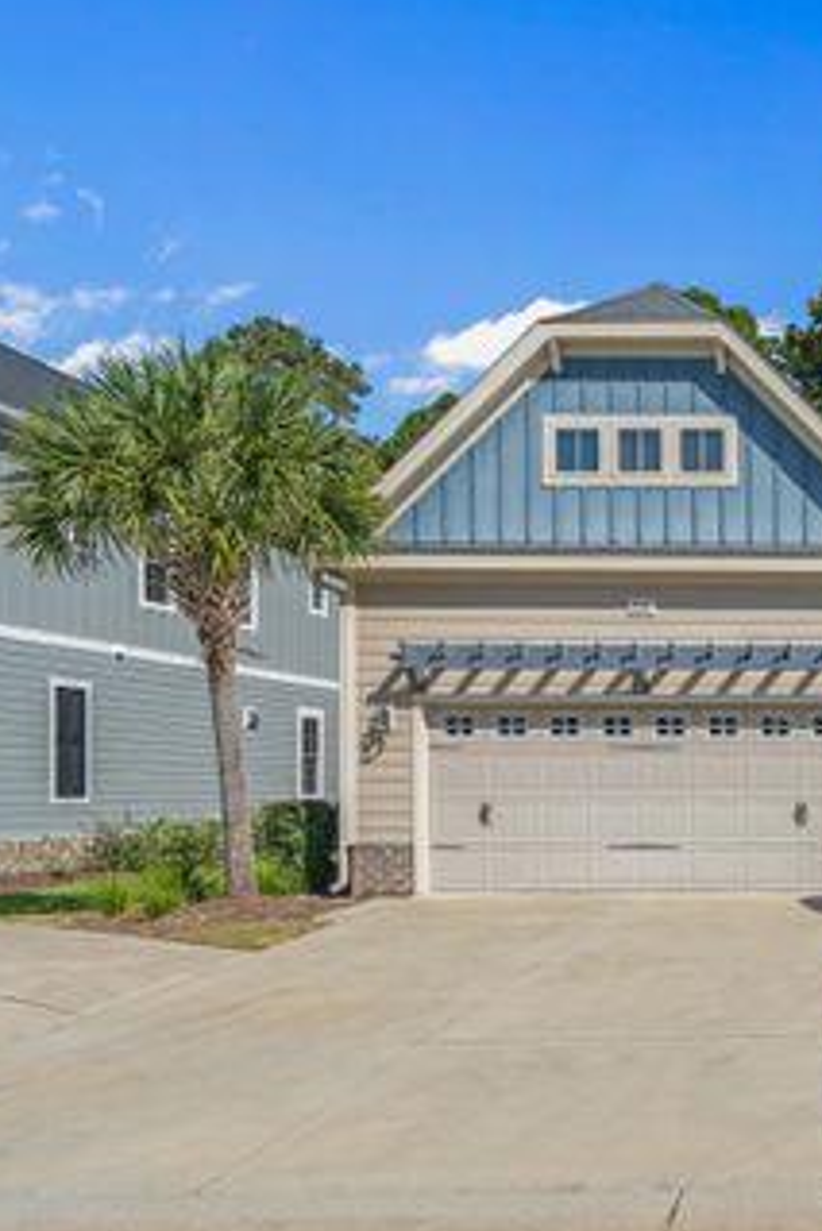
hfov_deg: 32.2
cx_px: 918
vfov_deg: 53.1
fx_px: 1232
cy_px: 612
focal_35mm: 36
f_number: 8
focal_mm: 23
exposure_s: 1/60
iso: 200
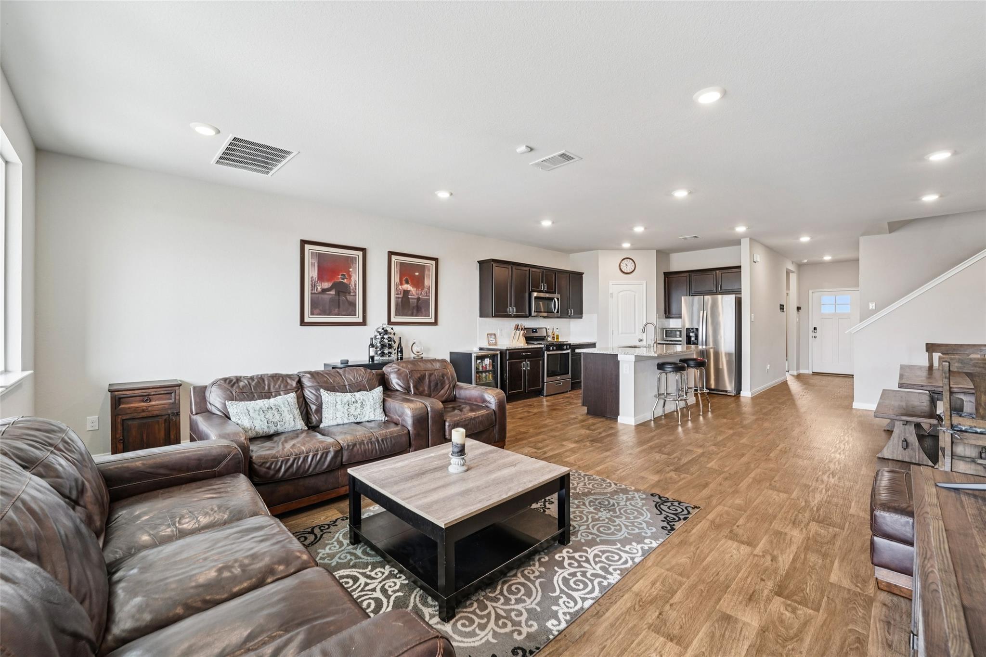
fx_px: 383
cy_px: 328
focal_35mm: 14
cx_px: 493
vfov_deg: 81.2
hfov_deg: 104.3
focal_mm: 14
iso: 400
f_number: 8
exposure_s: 1/20
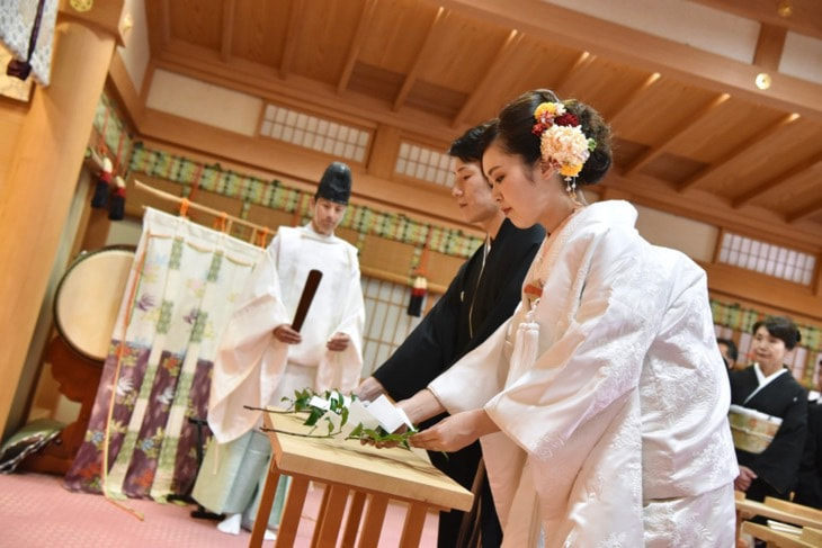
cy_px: 274
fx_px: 1028
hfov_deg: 43.6
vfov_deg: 29.9
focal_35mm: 45
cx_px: 411
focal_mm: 45
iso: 4000
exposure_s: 1/50
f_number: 5
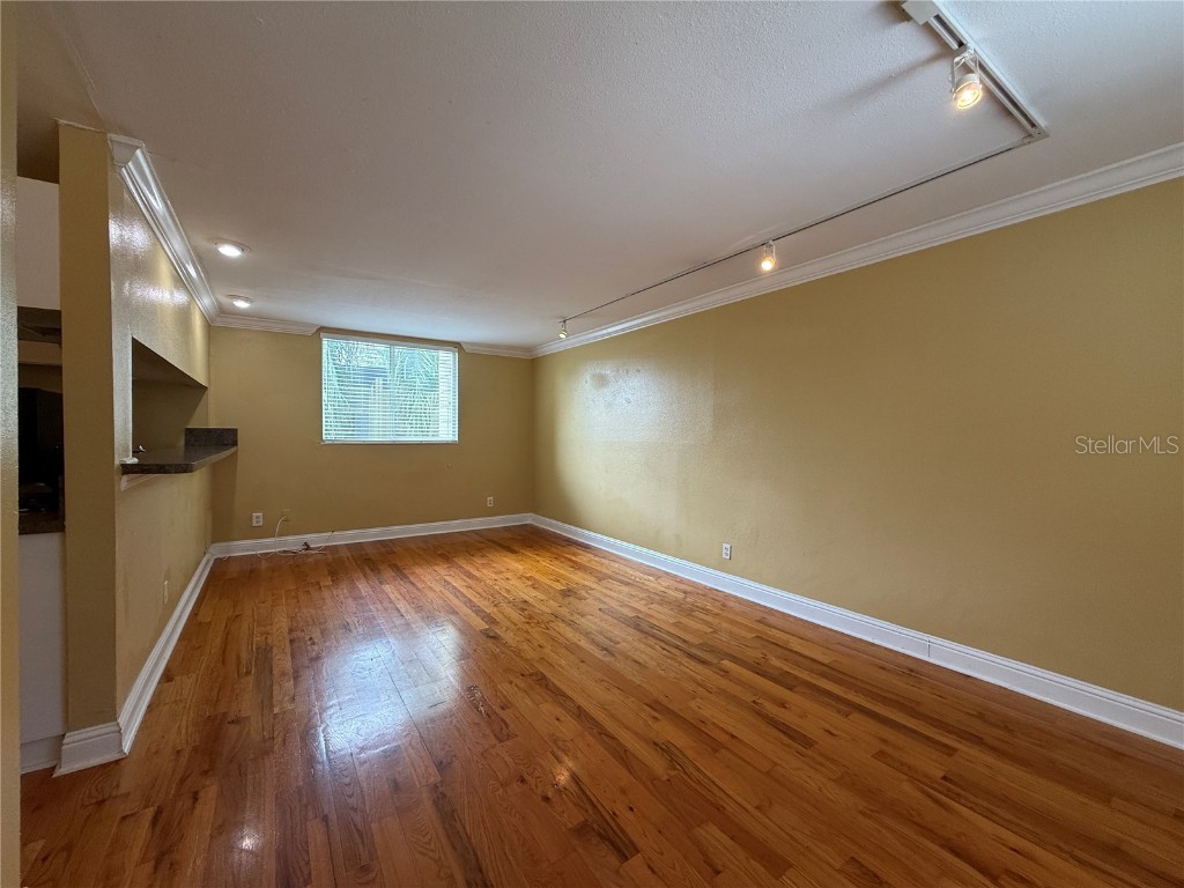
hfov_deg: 102.1
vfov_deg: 85.7
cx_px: 592
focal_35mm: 14
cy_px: 444
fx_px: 479
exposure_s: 1/120
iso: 125
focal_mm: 2.22
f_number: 2.2
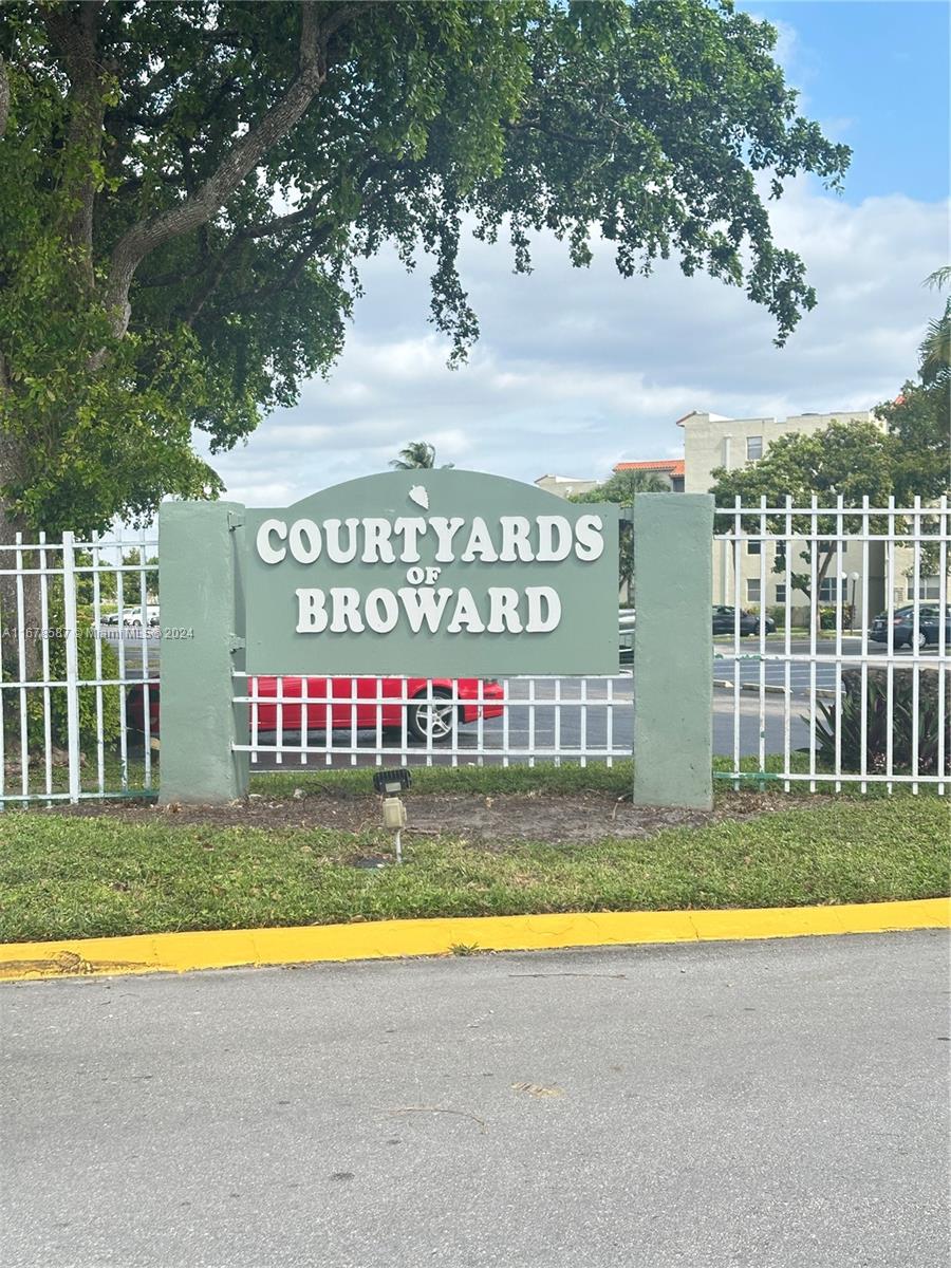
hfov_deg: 30.3
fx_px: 1758
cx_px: 476
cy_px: 634
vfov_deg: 39.7
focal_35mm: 48
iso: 64
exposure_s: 1/1289
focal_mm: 6.86
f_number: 1.78
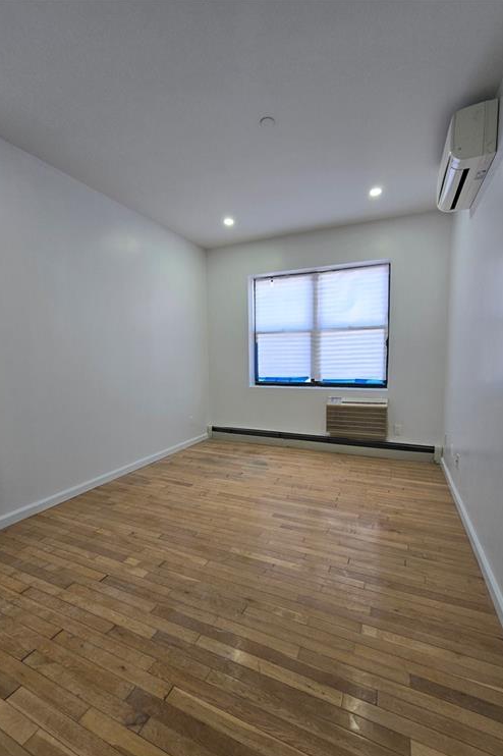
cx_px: 249
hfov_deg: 81.2
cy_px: 388
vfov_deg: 104.3
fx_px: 294
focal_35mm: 14
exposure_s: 1/60
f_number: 2.2
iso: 64
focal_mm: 2.2
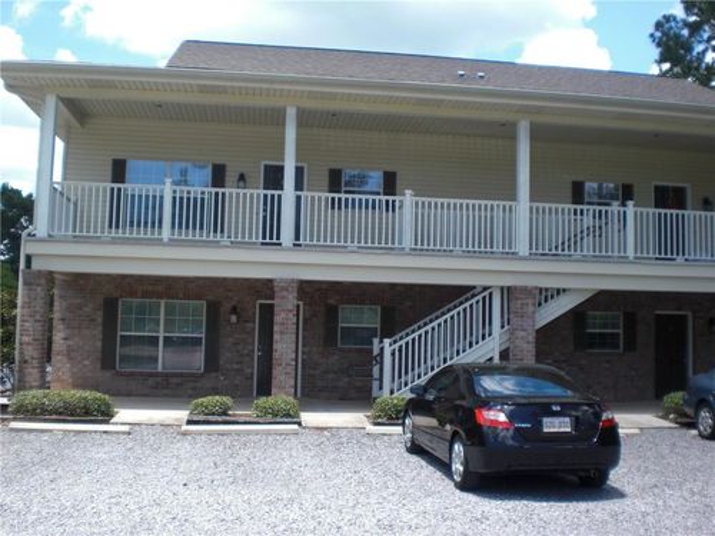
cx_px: 358
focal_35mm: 38
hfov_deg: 49.0
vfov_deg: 37.7
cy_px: 268
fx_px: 785
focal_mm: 6.3
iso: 64
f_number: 3.1
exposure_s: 1/400
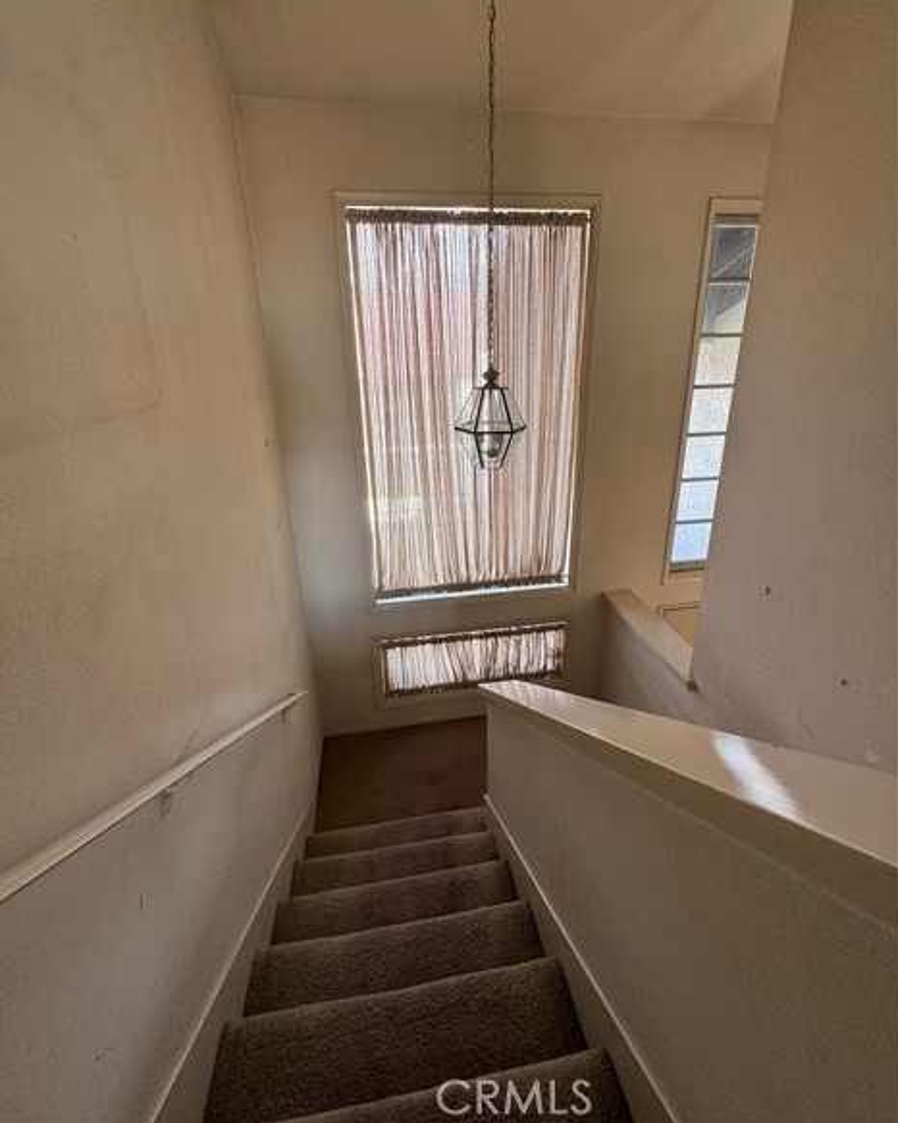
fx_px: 499
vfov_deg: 96.5
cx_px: 447
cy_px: 509
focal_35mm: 15
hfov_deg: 84.0
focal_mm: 2.22
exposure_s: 1/99
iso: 80
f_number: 2.2
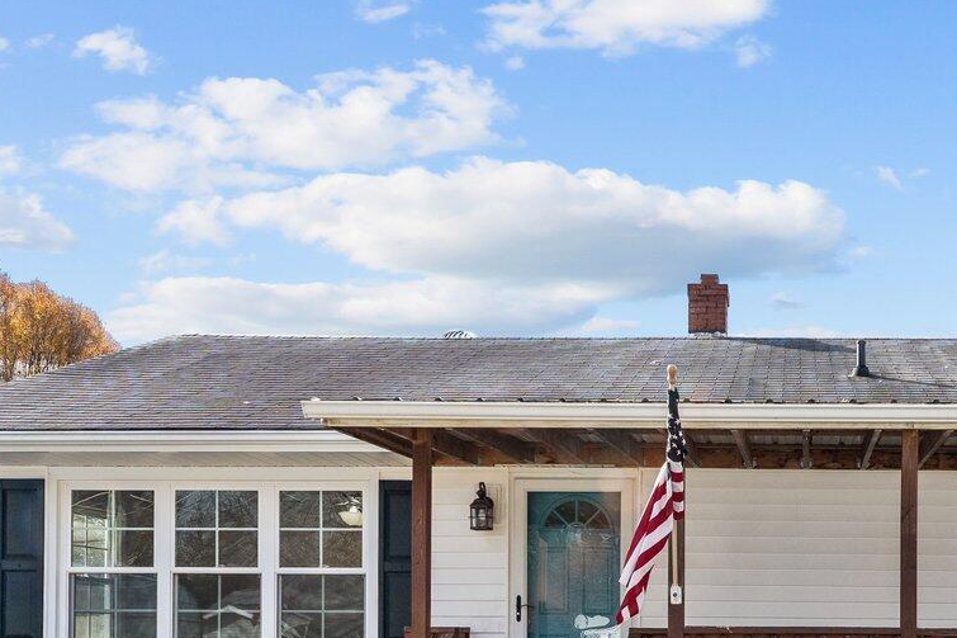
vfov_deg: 33.2
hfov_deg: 47.1
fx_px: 1010
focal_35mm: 38
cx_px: 804
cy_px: 576
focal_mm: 14
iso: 400
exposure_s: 1/640
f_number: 7.1
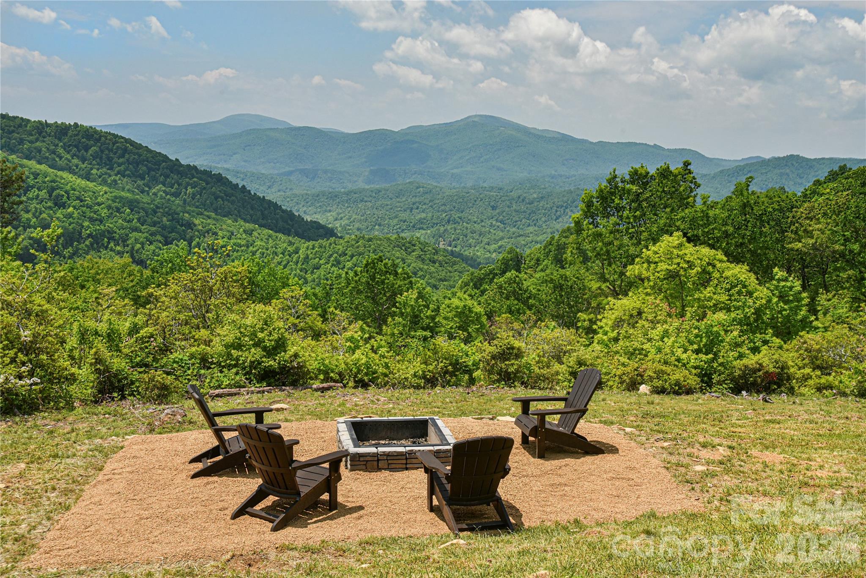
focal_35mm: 40
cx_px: 433
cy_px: 289
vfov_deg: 33.4
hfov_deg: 48.5
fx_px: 962
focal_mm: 40
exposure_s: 1/320
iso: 800
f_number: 9
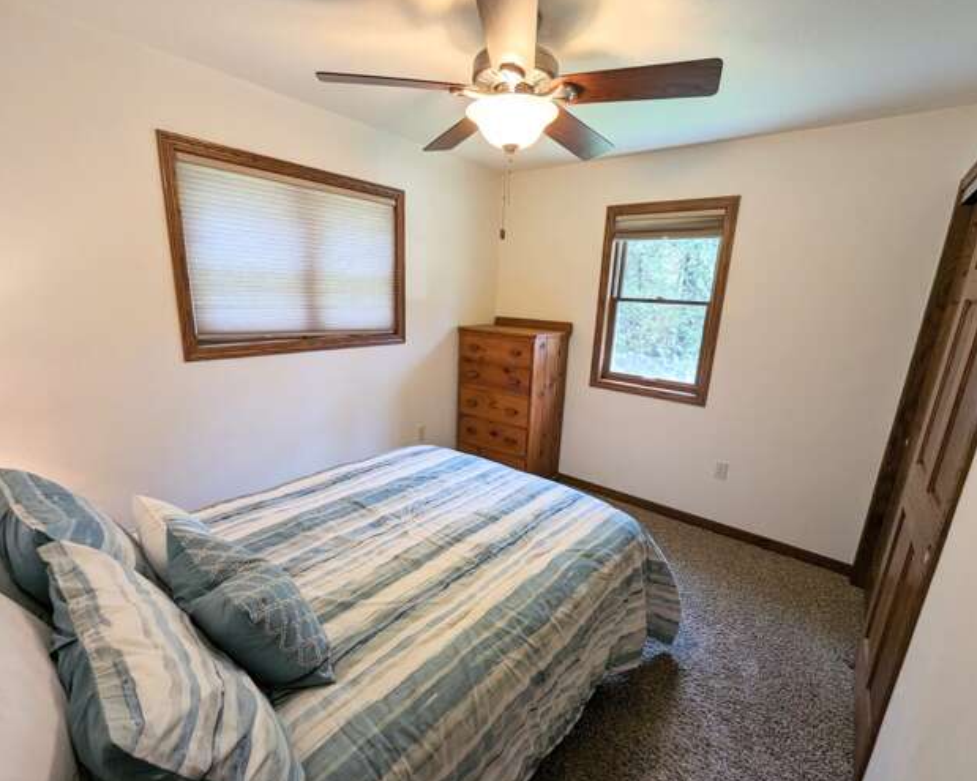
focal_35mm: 14
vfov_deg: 88.0
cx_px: 485
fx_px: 405
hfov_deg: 100.7
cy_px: 396
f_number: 2.2
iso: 44
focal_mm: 1.95
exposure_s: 1/24
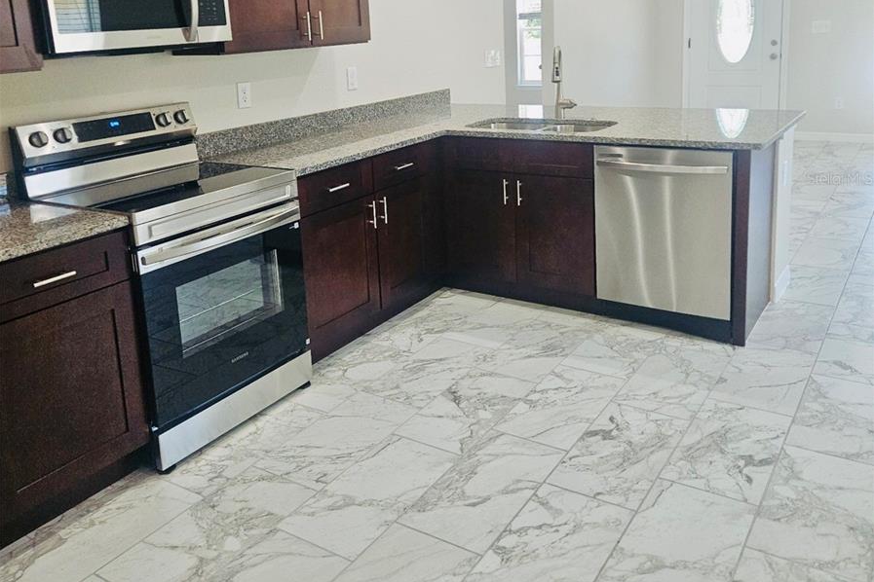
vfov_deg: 40.4
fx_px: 777
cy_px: 178
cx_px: 437
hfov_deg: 58.7
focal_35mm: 32
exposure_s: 1/60.2
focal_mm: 5.4
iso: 104
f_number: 1.8
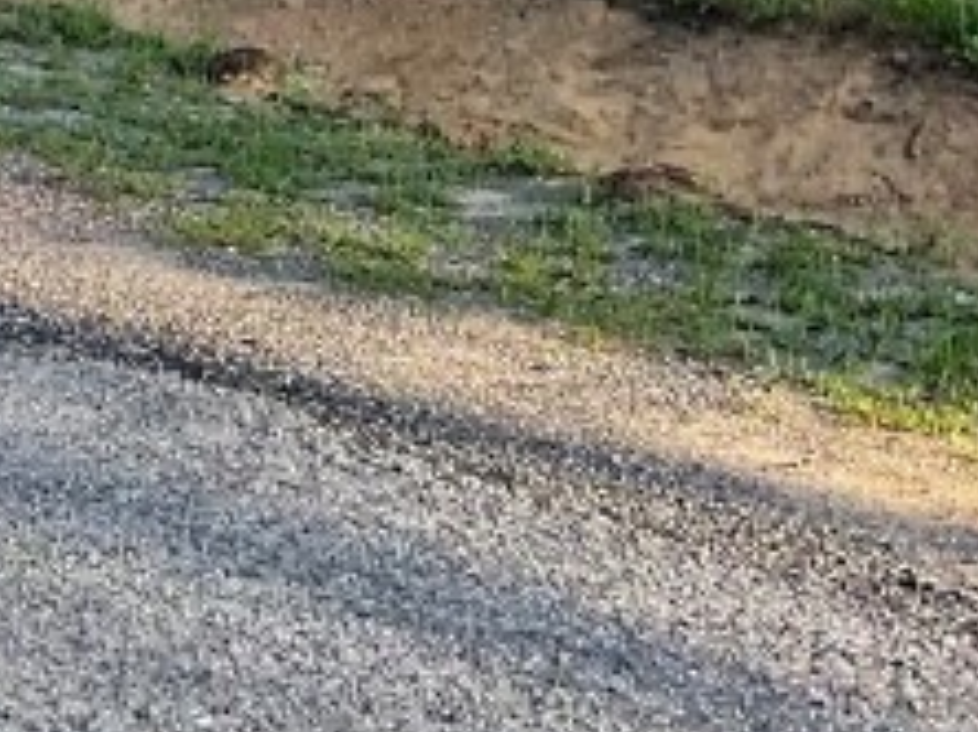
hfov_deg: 14.0
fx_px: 3782
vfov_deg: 10.5
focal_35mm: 134
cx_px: -401
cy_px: -542
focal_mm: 3
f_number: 1.8
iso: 16
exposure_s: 1/432
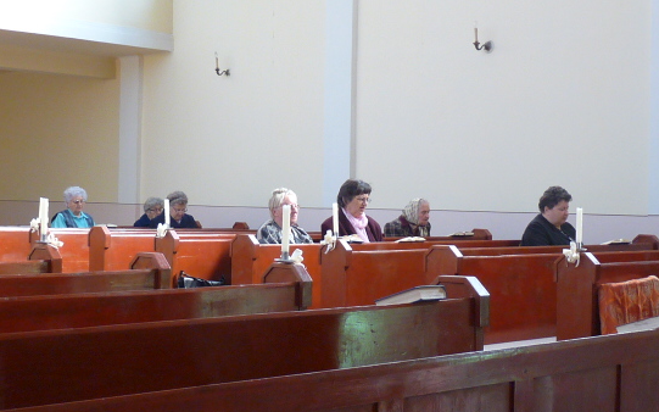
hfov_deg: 32.0
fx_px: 1149
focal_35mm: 64
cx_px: 290
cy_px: 204
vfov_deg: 20.3
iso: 200
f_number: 2.8
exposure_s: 1/30
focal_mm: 5.2
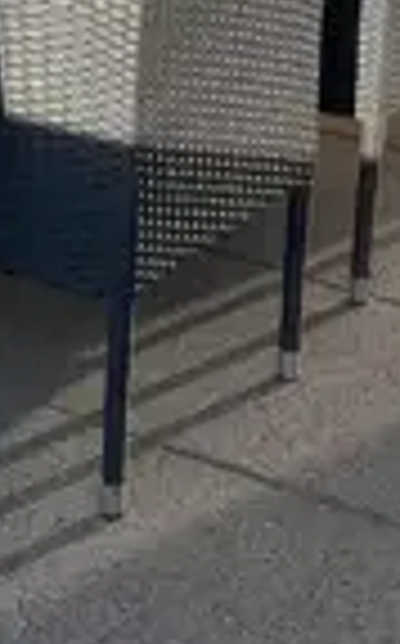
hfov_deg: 10.1
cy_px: -149
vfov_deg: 15.6
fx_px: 2257
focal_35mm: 129
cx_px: 85
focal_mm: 3
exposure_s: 1/1195
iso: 16
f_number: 1.8
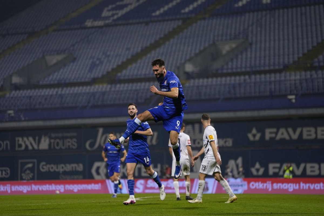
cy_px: 108
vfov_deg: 8.7
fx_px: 1421
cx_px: 162
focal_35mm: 158
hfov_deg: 13.0
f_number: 2.8
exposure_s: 1/1250
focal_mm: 158
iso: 2500
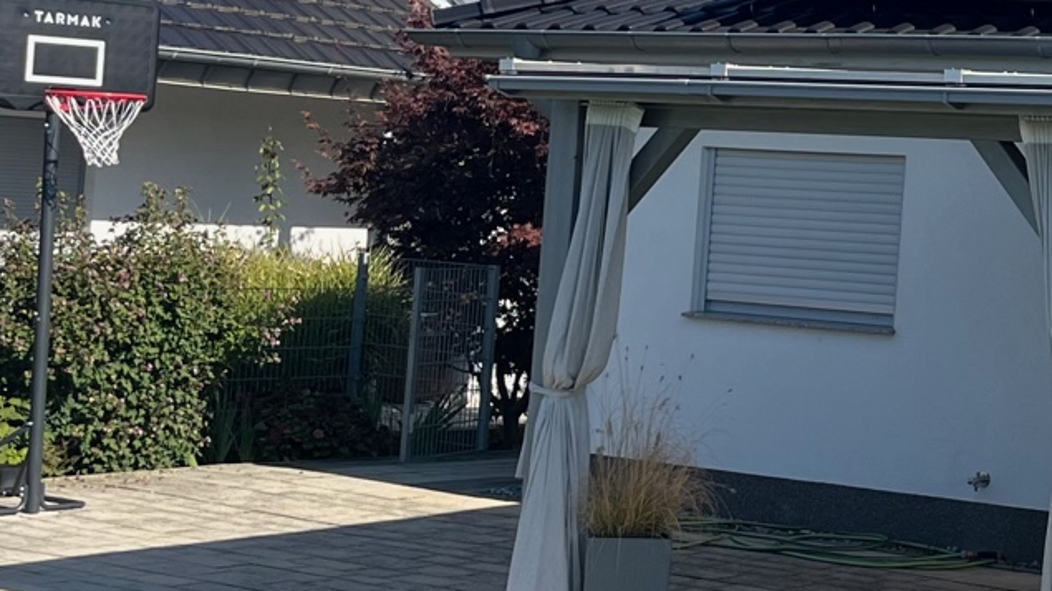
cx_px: 1233
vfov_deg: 13.3
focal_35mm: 90
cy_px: 66
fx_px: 2510
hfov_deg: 22.0
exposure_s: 1/2632
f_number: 1.6
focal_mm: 5.1
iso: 50
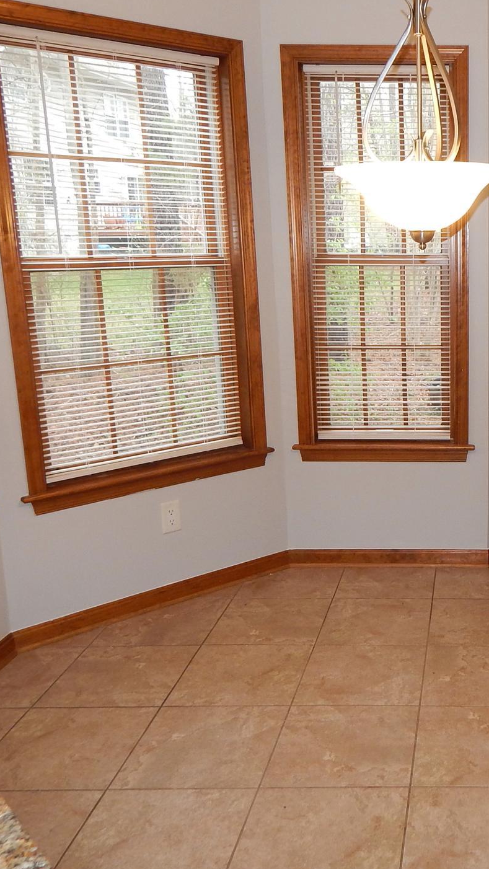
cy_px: 421
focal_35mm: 35
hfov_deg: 31.6
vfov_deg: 56.6
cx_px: 470
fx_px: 807
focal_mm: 4
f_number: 3
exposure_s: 1/30
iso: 160
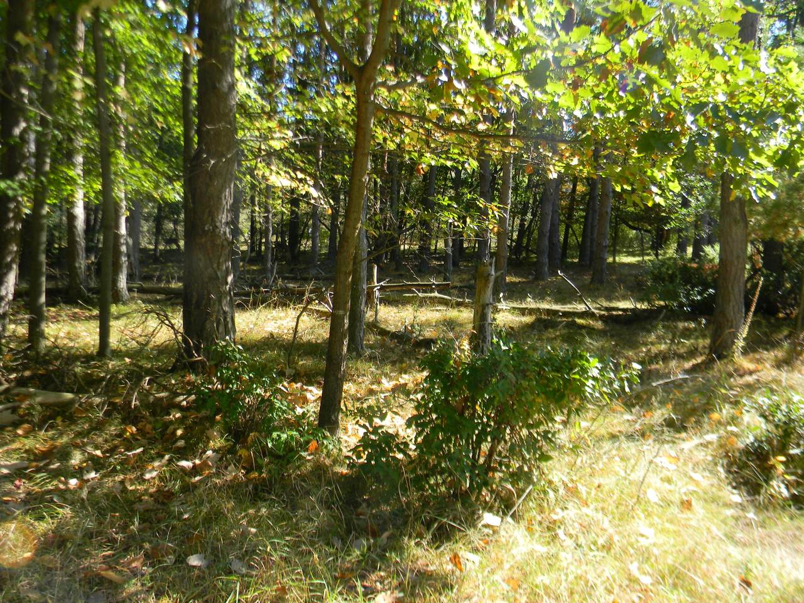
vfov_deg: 49.7
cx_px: 402
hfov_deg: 63.4
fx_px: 650
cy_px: 302
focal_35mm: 28
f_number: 3.5
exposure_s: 1/130
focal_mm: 5
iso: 80
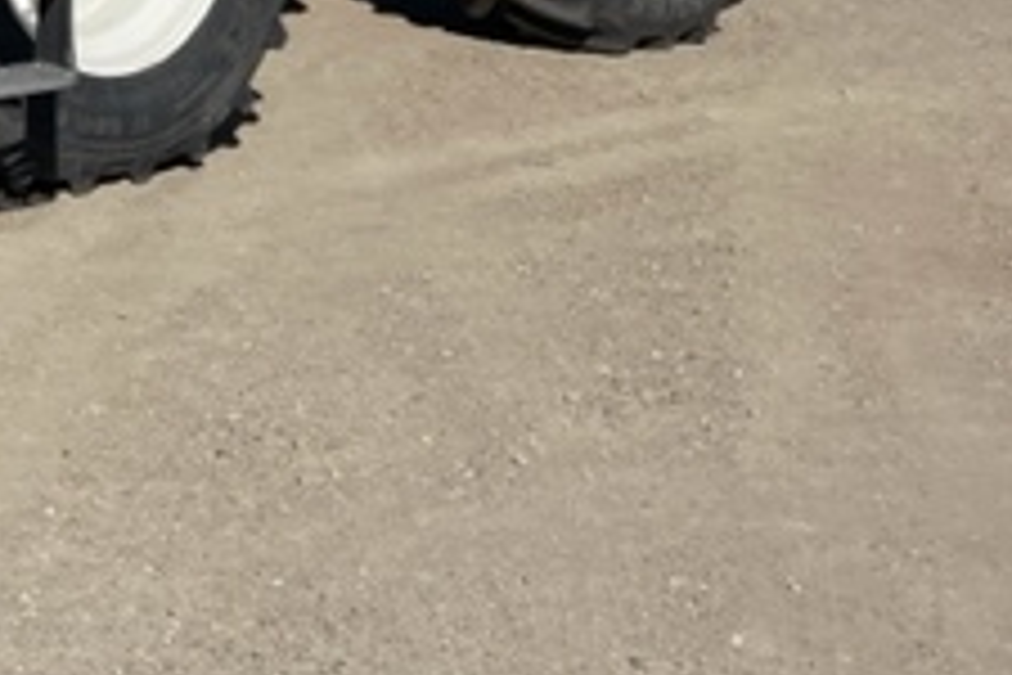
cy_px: -364
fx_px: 2164
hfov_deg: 22.8
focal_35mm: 77
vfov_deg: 16.1
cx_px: -373
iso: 32
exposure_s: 1/5291
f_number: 1.6
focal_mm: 4.2
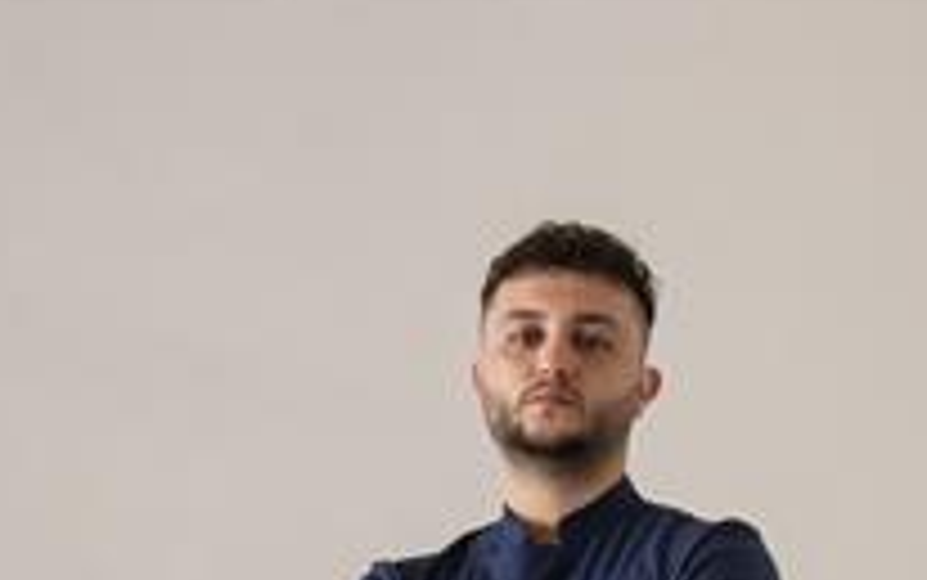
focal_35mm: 257
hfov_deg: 8.2
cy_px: 1012
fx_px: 6496
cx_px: 526
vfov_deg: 5.1
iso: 320
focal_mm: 112
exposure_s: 1/160
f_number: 11
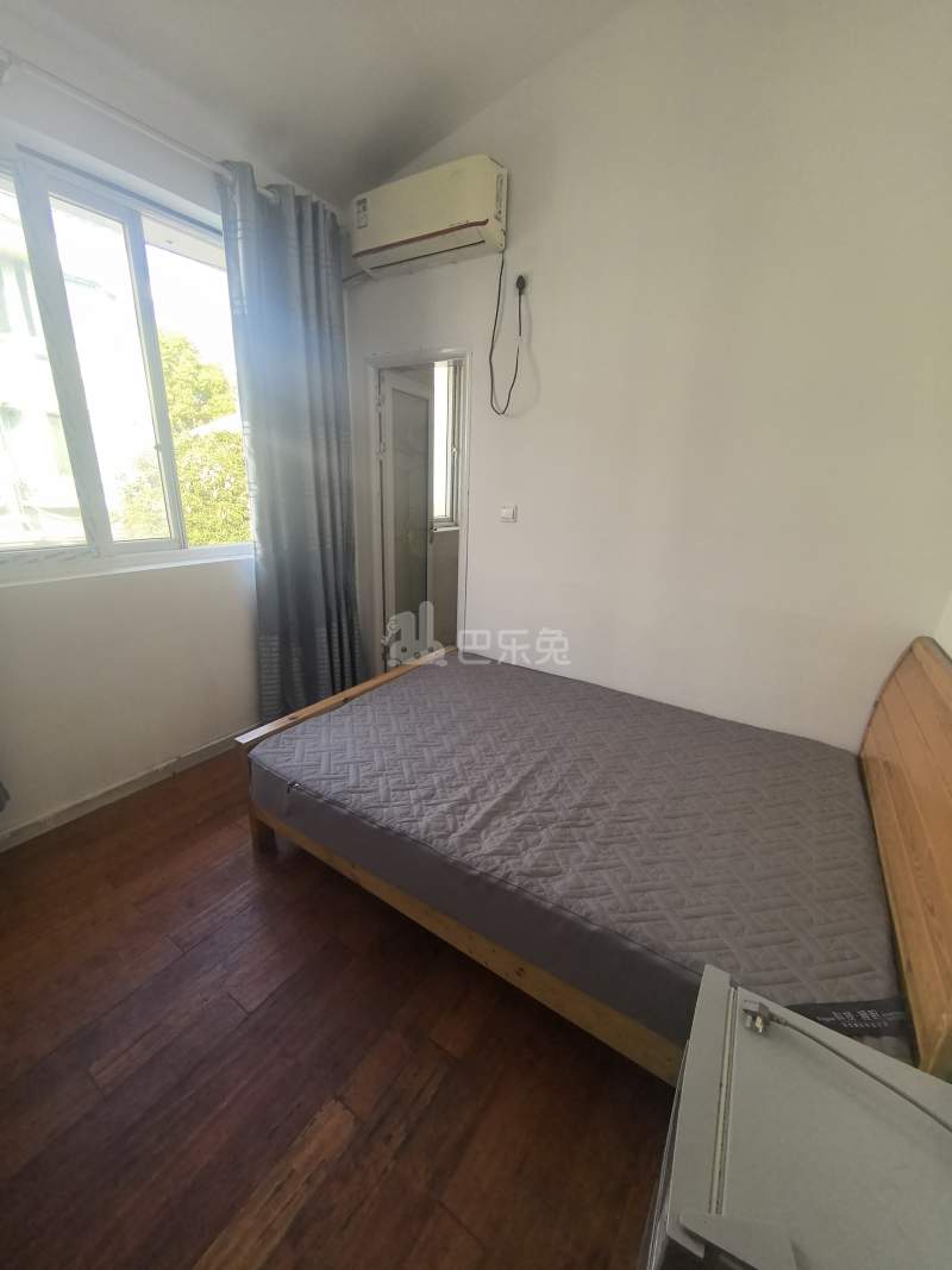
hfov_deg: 89.9
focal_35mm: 13
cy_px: 635
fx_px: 477
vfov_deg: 106.2
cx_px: 476
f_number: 2.2
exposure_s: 1/100
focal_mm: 1.95
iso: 64
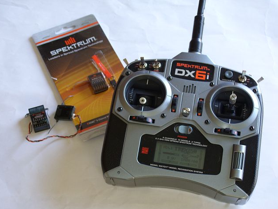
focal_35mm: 76
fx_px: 610
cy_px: 104
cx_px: 138
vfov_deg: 19.4
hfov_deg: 25.7
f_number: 3.3
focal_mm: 15.45
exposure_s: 1/14
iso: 50
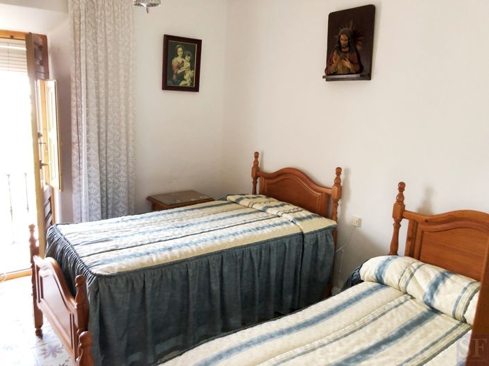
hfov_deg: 63.5
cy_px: 183
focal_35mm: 28
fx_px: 395
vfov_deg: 49.7
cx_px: 244
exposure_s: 1/25
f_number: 1.8
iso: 40
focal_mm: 3.99
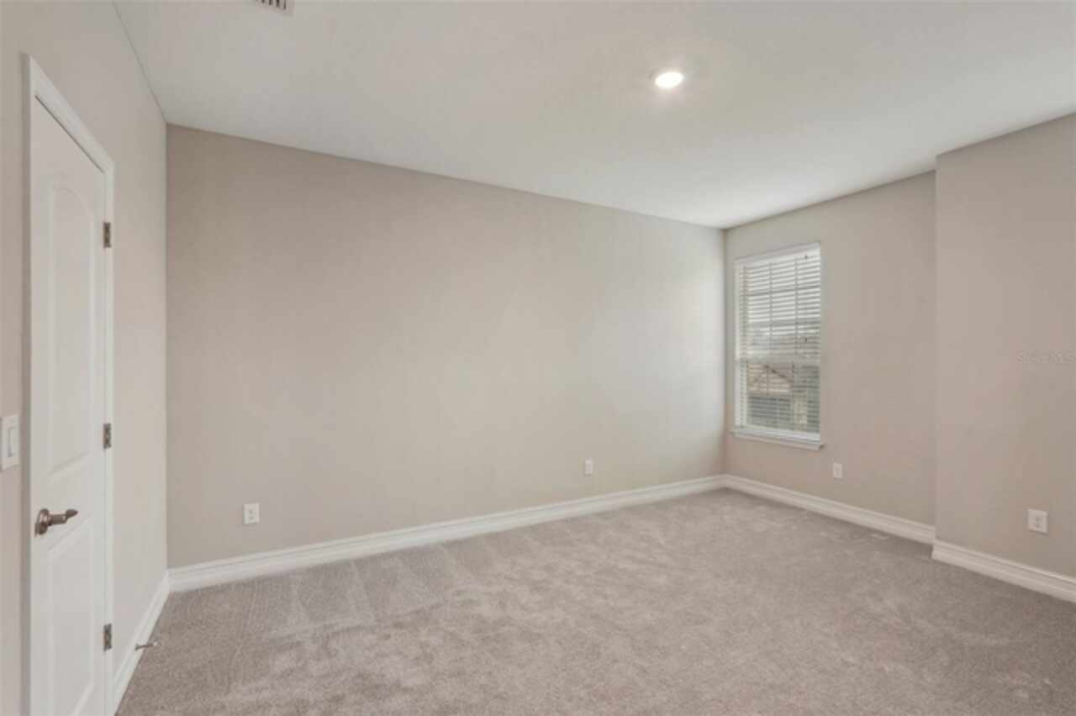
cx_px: 538
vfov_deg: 73.7
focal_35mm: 16
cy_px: 358
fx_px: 478
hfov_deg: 96.8
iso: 400
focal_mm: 16
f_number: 8
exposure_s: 1/8
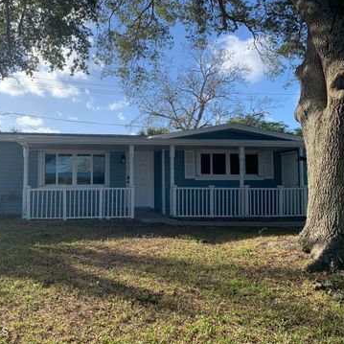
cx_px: 133
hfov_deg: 50.7
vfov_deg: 51.1
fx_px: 360
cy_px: 168
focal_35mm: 32
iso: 25
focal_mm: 4.25
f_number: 1.8
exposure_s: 1/1513
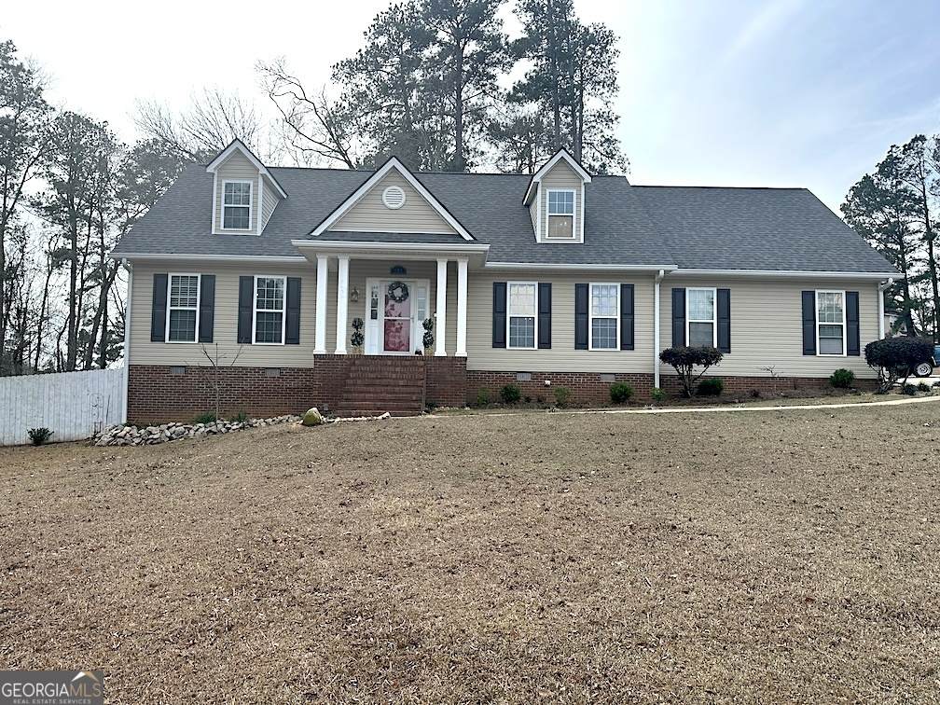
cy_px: 352
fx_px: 652
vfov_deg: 56.8
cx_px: 470
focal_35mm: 24
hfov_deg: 71.6
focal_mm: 6.86
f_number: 1.78
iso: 80
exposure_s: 1/2203
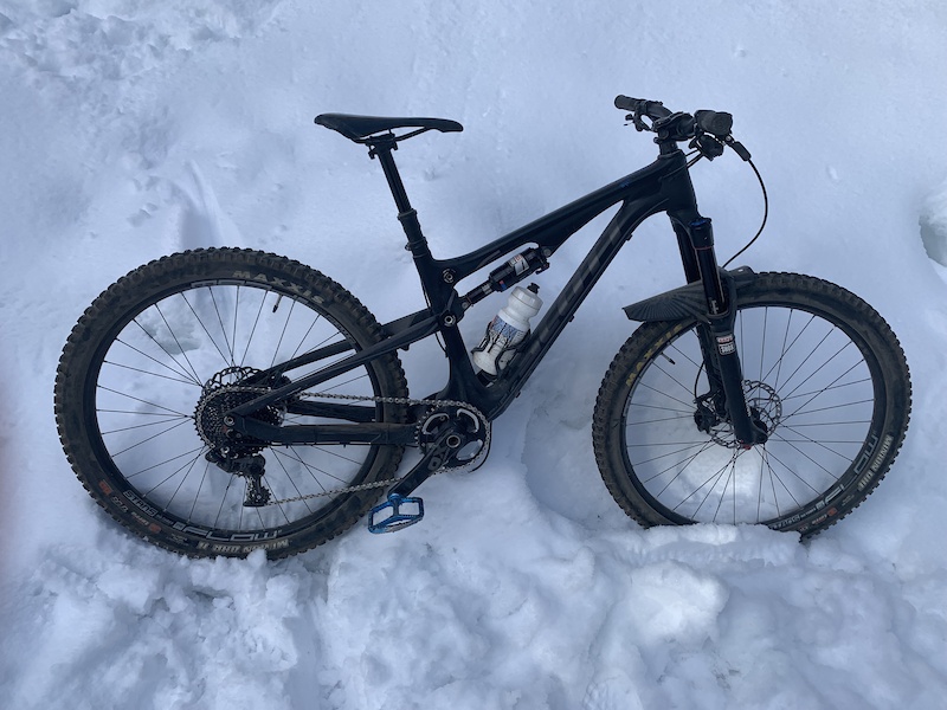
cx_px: 474
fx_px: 711
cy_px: 355
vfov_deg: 53.1
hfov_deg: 67.3
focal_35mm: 26
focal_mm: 4.25
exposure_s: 1/1560
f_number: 1.8
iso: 25
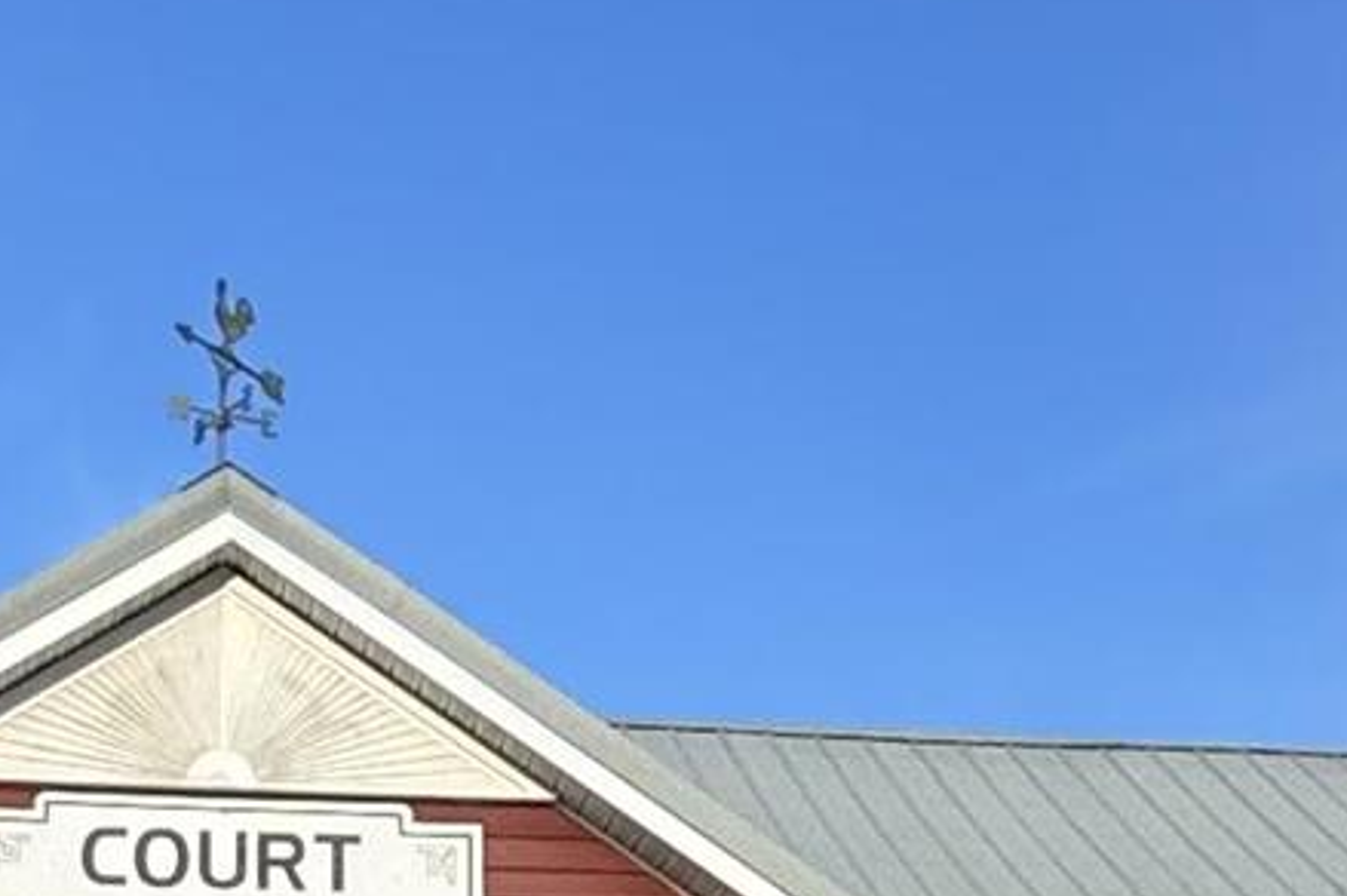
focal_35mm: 102
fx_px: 3814
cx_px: 580
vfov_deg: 13.2
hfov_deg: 20.0
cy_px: 936
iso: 50
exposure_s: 1/1110
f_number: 2.2
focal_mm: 2.22
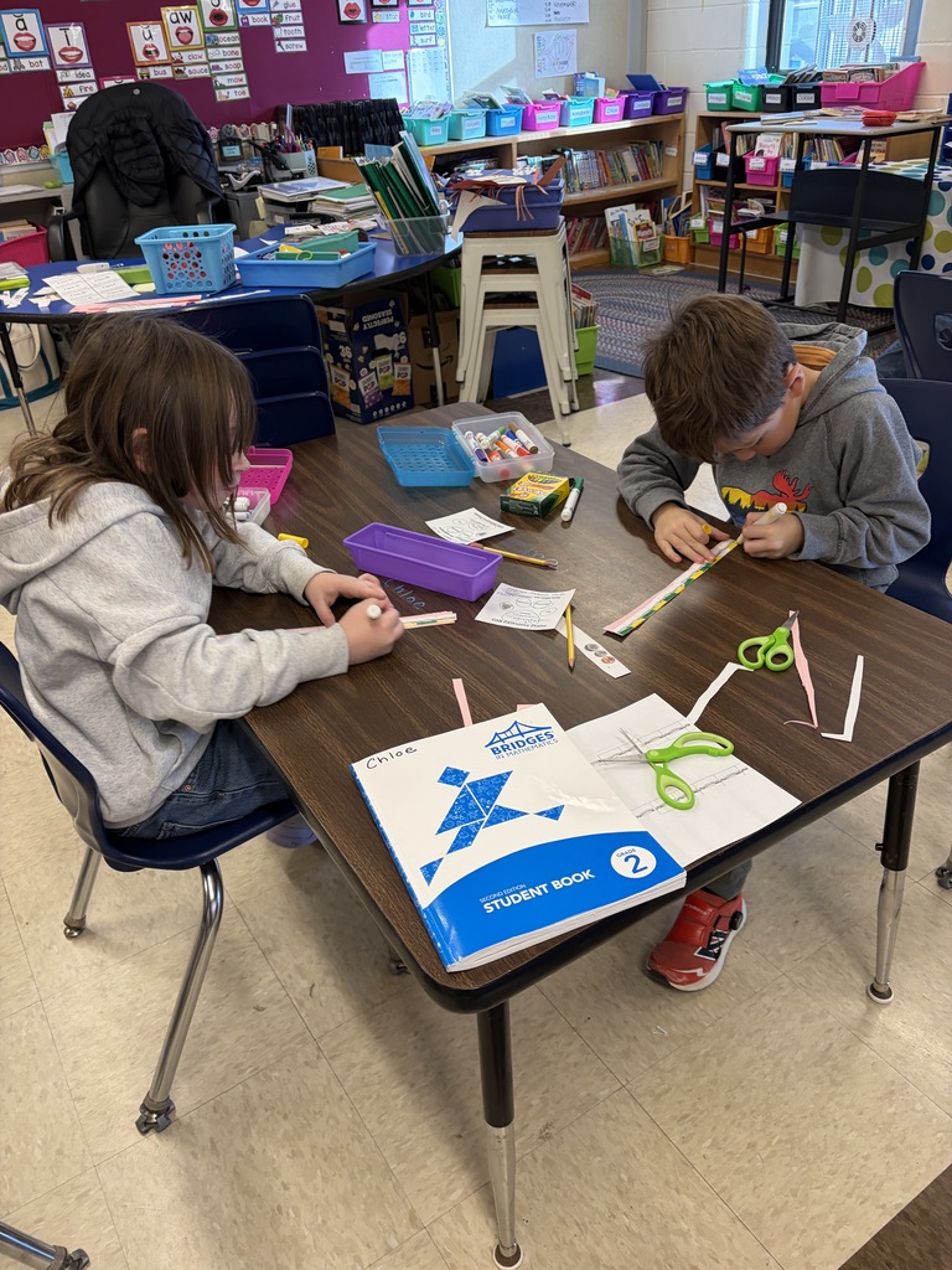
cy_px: 635
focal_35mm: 26
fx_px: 953
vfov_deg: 67.3
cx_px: 476
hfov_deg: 53.1
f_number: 1.6
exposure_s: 1/60
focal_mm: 5.96
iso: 80
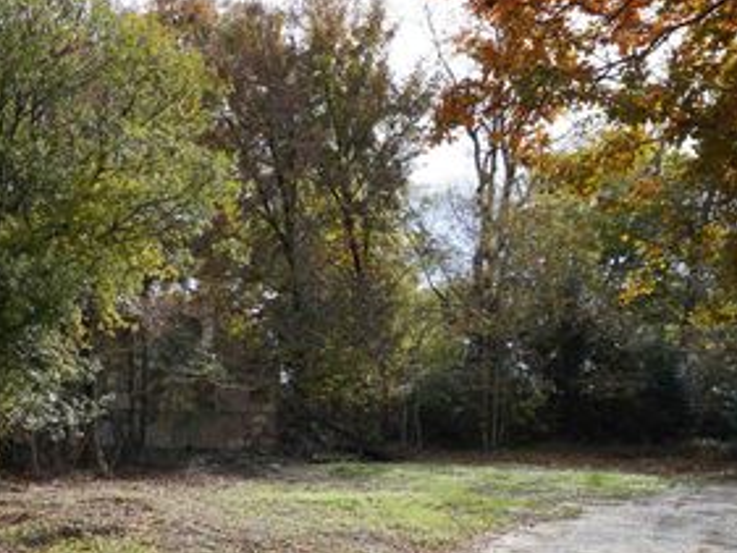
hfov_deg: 43.5
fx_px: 873
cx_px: 142
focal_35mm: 41
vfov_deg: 34.5
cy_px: 408
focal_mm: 16
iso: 100
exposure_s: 1/250
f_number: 6.3
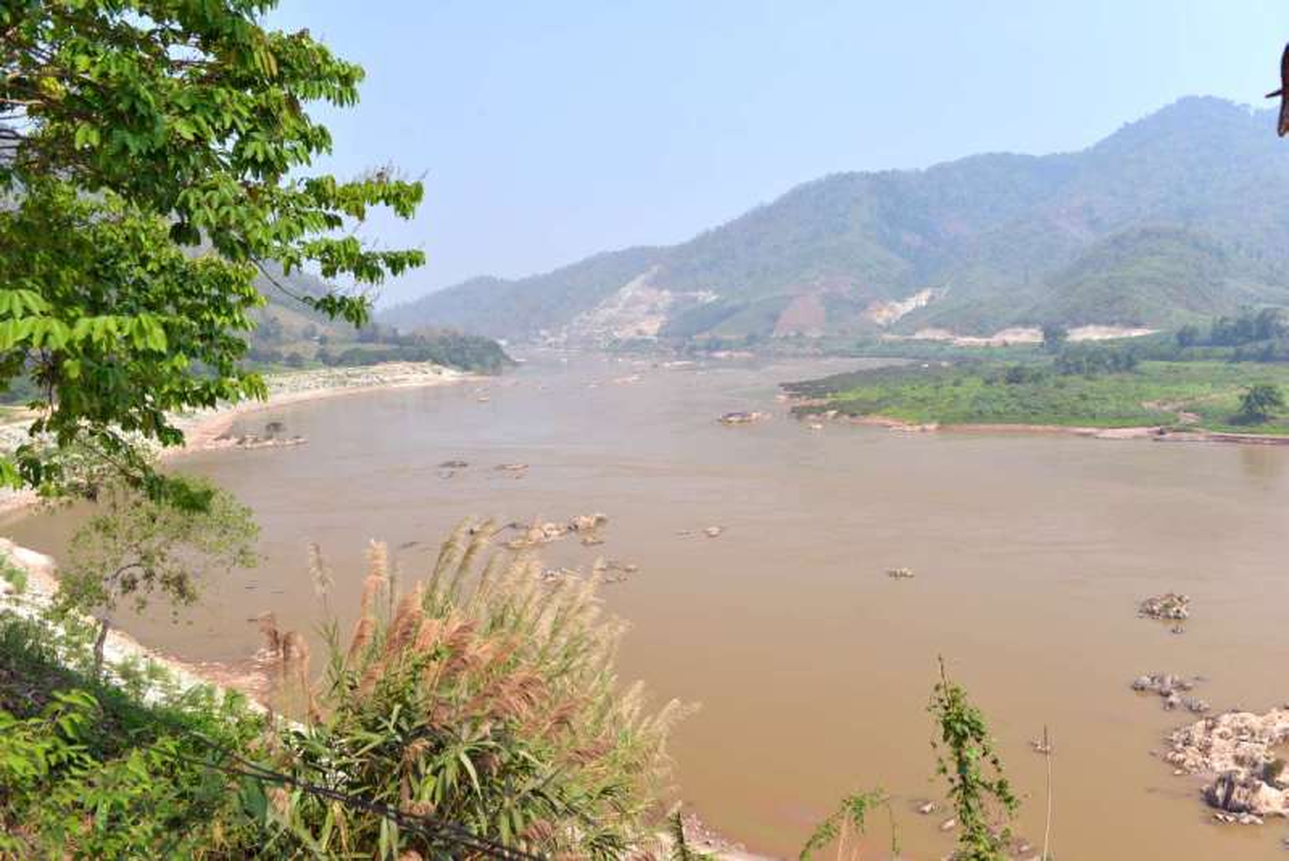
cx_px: 644
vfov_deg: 42.4
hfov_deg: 60.3
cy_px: 430
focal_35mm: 31
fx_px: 1110
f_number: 6.3
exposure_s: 1/160
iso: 100
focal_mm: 31
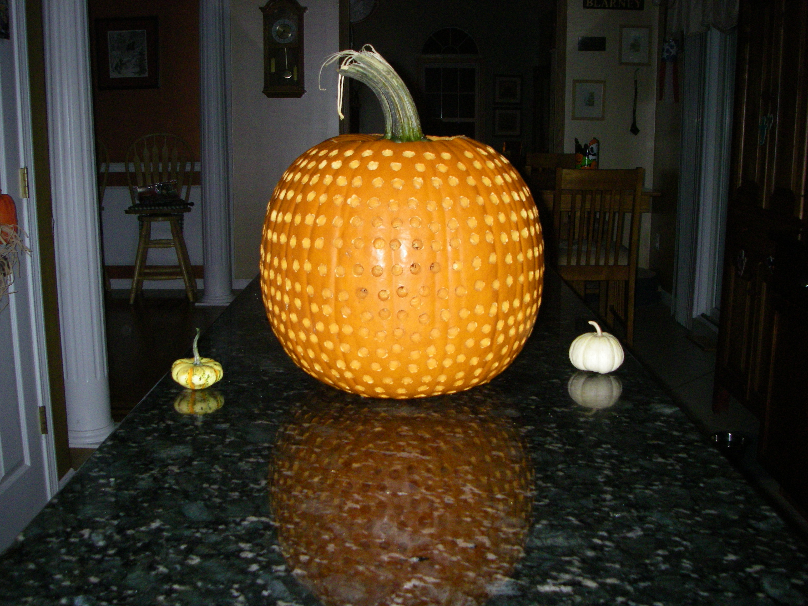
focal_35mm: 38
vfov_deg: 37.7
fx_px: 887
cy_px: 303
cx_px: 404
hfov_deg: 49.0
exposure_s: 1/50
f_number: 3.3
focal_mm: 6.3
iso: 400
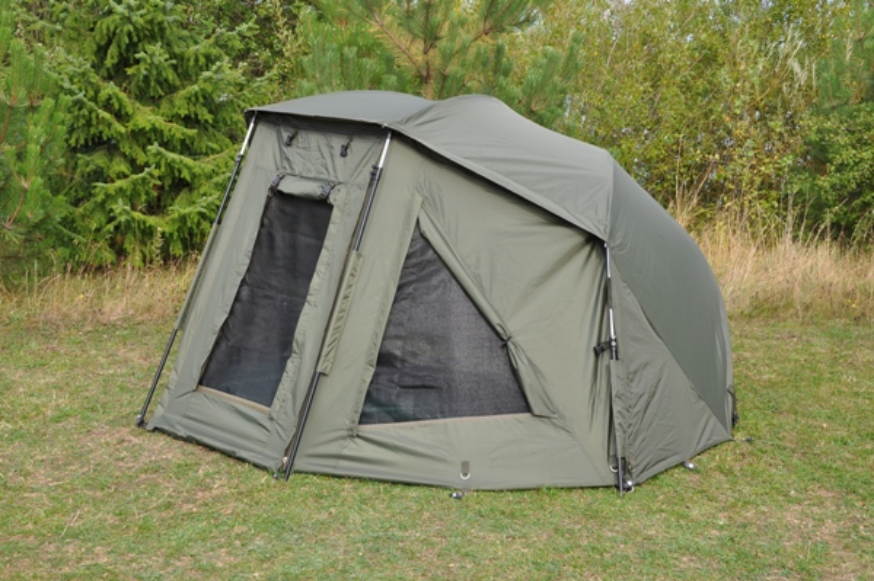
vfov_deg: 26.4
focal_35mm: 51
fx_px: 1237
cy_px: 290
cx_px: 437
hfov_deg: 38.9
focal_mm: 34
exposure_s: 1/125
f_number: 11
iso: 200
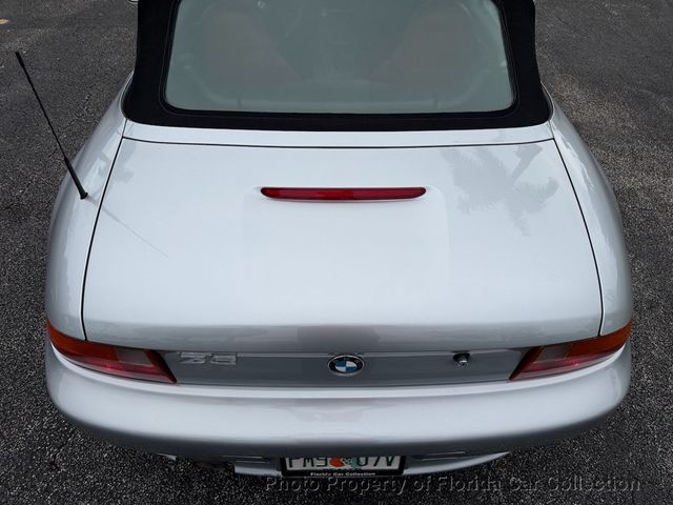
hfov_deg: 71.6
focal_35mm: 24
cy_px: 252
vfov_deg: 56.8
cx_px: 336
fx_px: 467
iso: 80
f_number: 1.78
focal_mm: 6.76
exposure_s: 1/6173
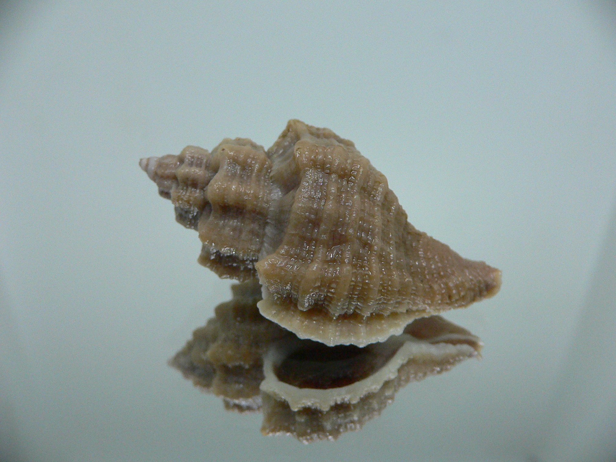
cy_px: 231
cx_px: 308
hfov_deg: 52.6
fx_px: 623
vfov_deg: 40.7
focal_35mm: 35
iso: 200
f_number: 2.8
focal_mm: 4.6
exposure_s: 1/50
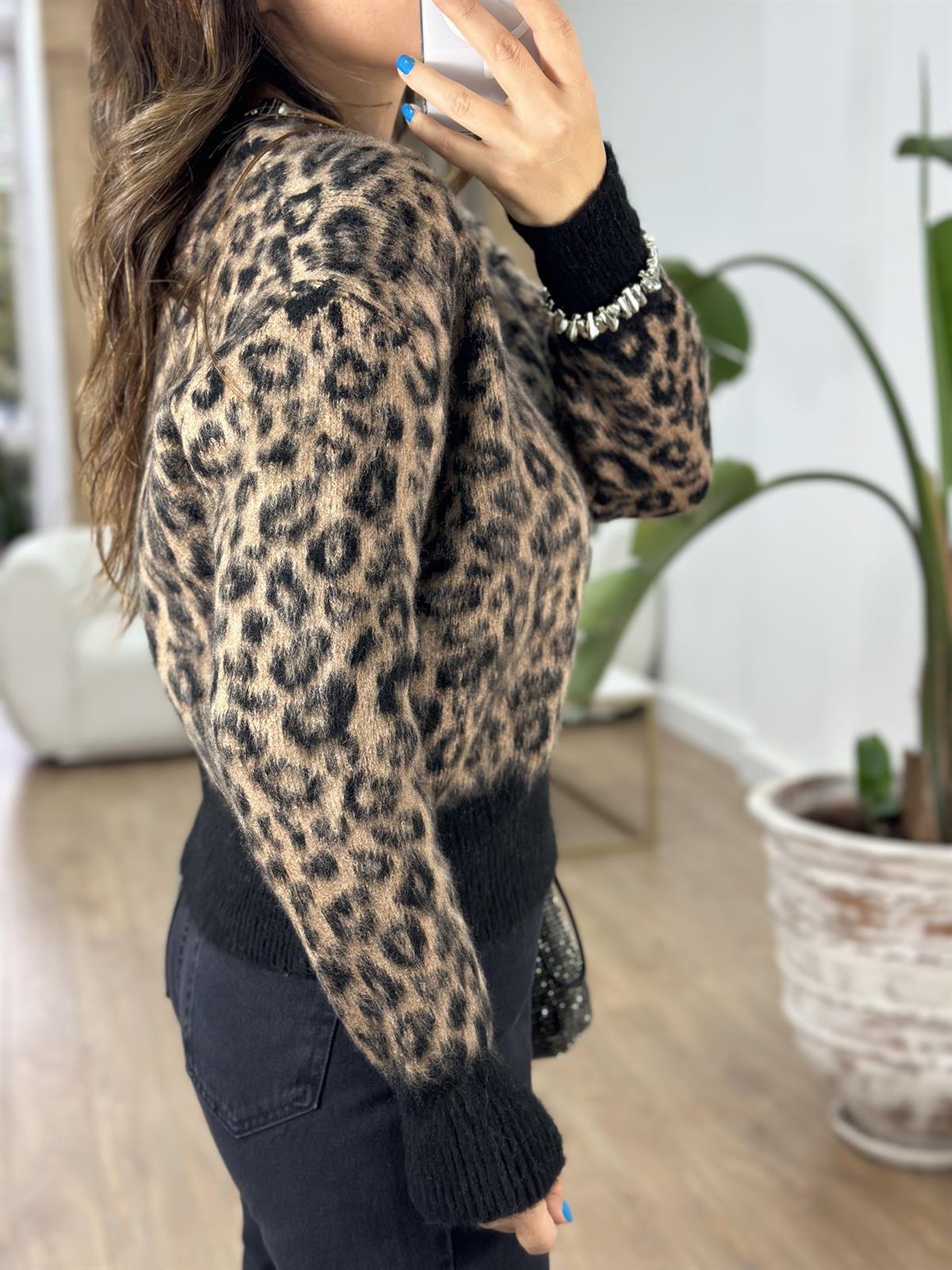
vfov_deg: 39.7
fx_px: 1760
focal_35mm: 48
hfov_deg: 30.3
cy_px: 635
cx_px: 476
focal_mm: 6.86
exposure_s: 1/100
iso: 125
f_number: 1.78
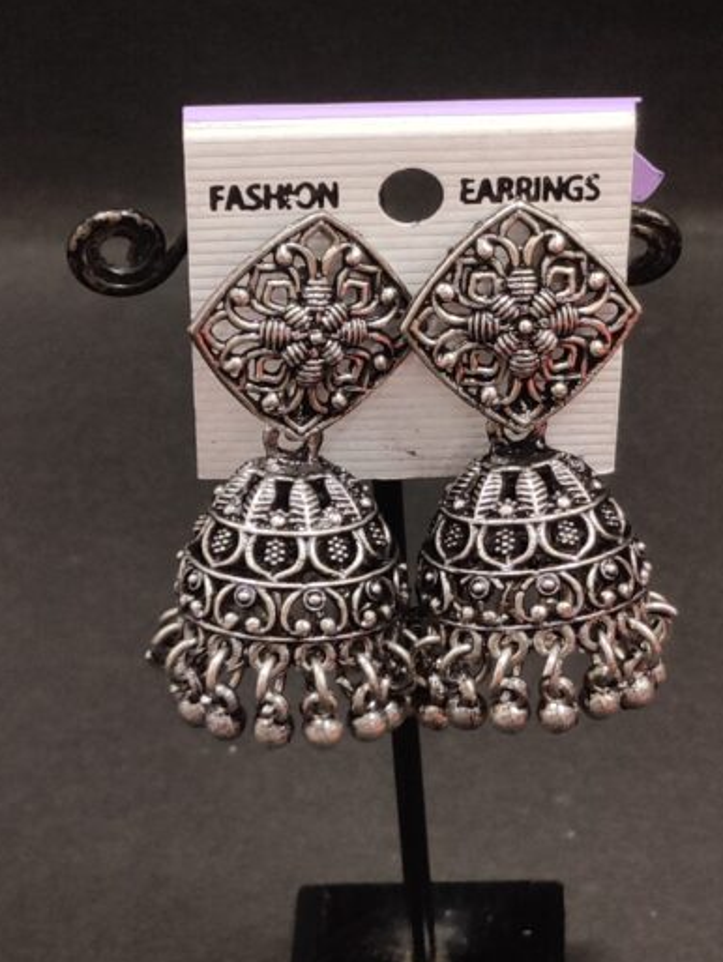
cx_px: 429
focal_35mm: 42
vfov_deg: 44.8
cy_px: 474
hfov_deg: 34.3
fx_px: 1169
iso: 640
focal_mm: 4.75
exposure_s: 1/20
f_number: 1.75
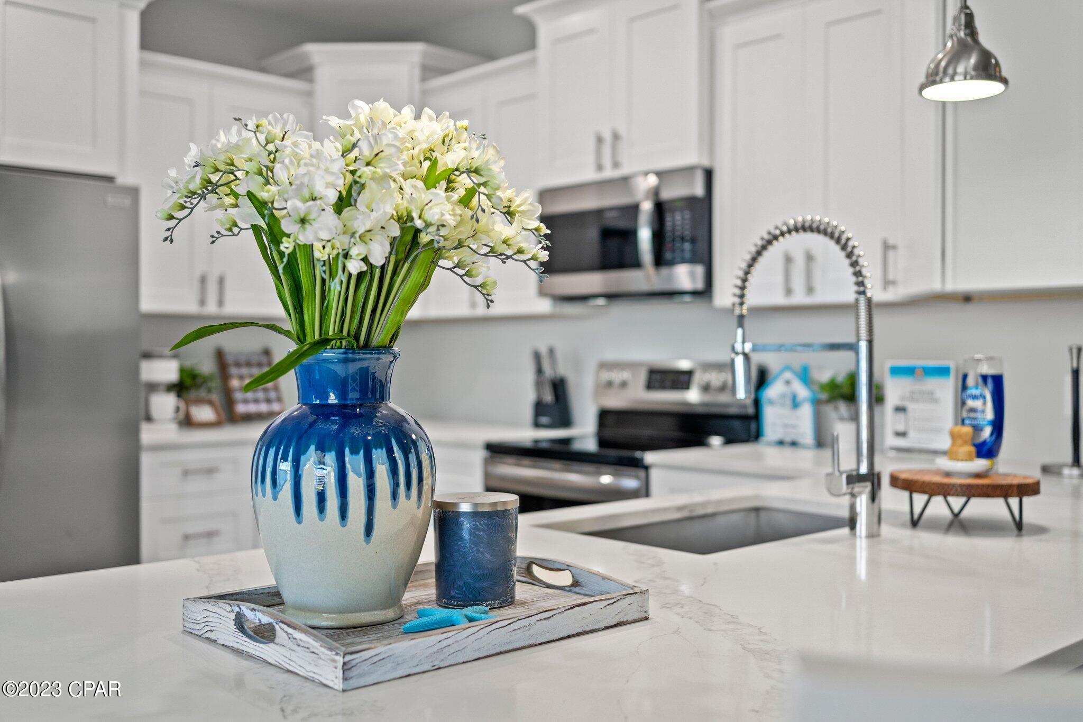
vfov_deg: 37.8
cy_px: 361
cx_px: 542
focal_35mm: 35
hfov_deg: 54.4
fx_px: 1053
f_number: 2.8
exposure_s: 1/125
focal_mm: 35
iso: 1000
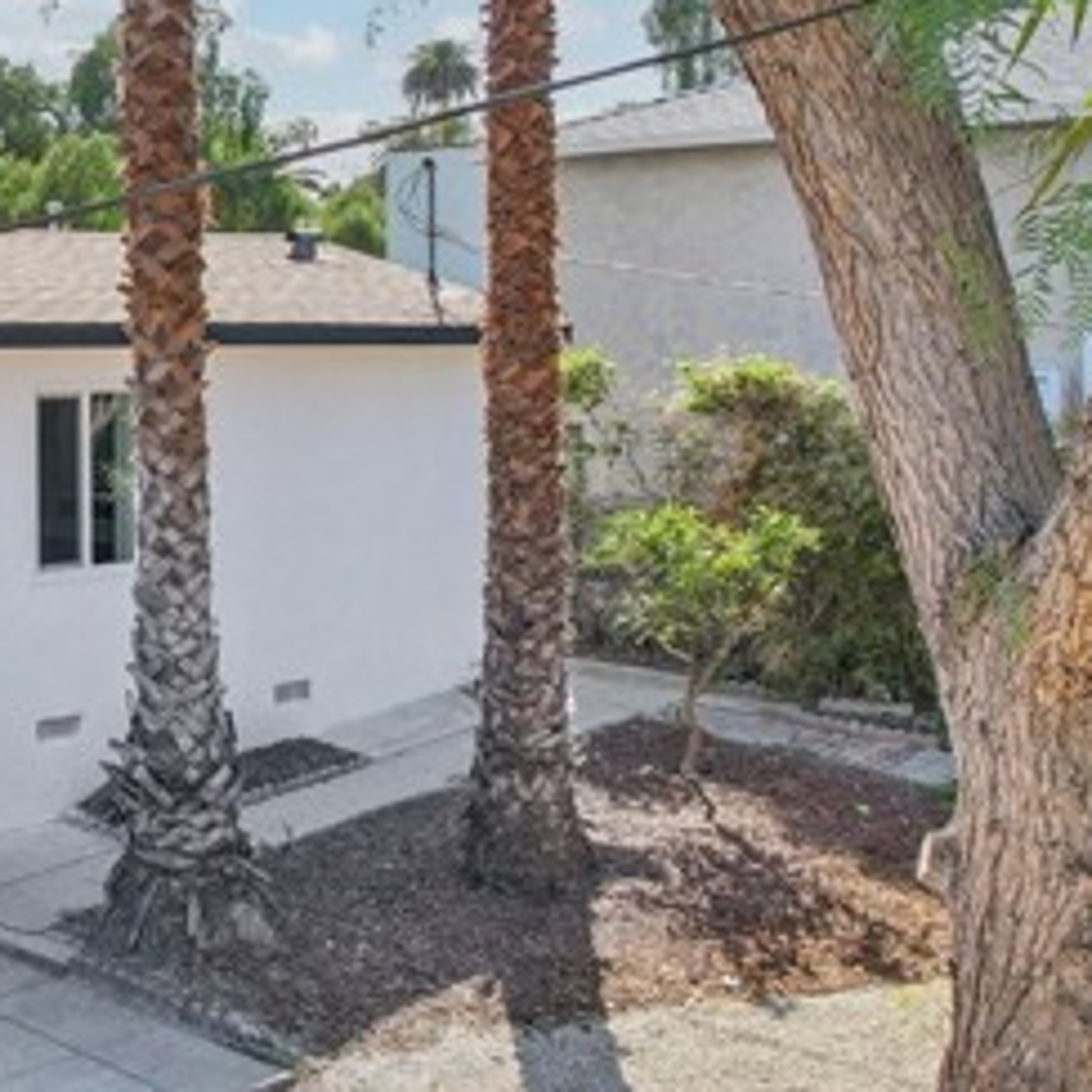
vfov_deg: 34.6
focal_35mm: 49
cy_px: 470
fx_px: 1749
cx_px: -63
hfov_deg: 31.4
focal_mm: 8.4
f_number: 2.8
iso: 100
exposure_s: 1/800
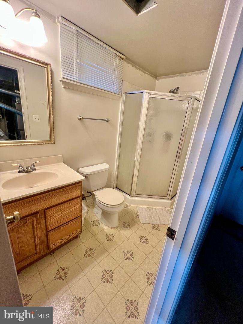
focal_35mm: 13
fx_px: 122
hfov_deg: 89.9
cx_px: 122
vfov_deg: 106.2
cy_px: 162
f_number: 1.8
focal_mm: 1.57
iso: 250
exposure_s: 1/60
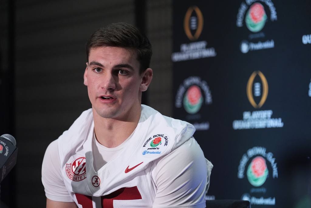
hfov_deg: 19.6
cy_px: 104
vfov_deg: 13.2
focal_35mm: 104
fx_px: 899
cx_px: 156
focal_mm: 104
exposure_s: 1/1250
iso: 3200
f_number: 2.8
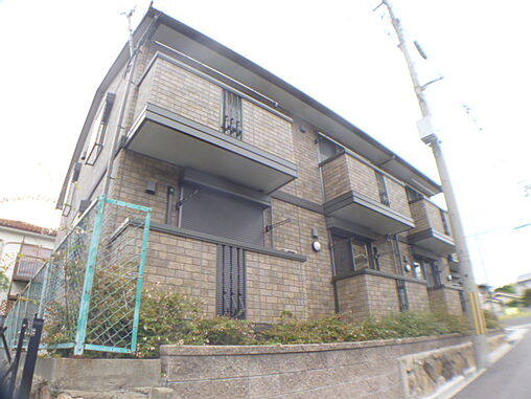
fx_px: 491
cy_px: 200
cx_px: 266
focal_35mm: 32
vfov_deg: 44.2
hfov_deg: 56.8
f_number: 2.9
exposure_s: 1/200
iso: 100
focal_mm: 5.7
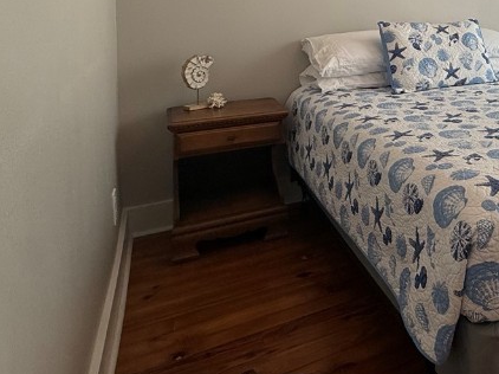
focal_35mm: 34
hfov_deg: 46.6
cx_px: 481
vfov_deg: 37.8
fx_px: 490
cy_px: 12
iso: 80
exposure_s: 1/120
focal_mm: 2.22
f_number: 2.2
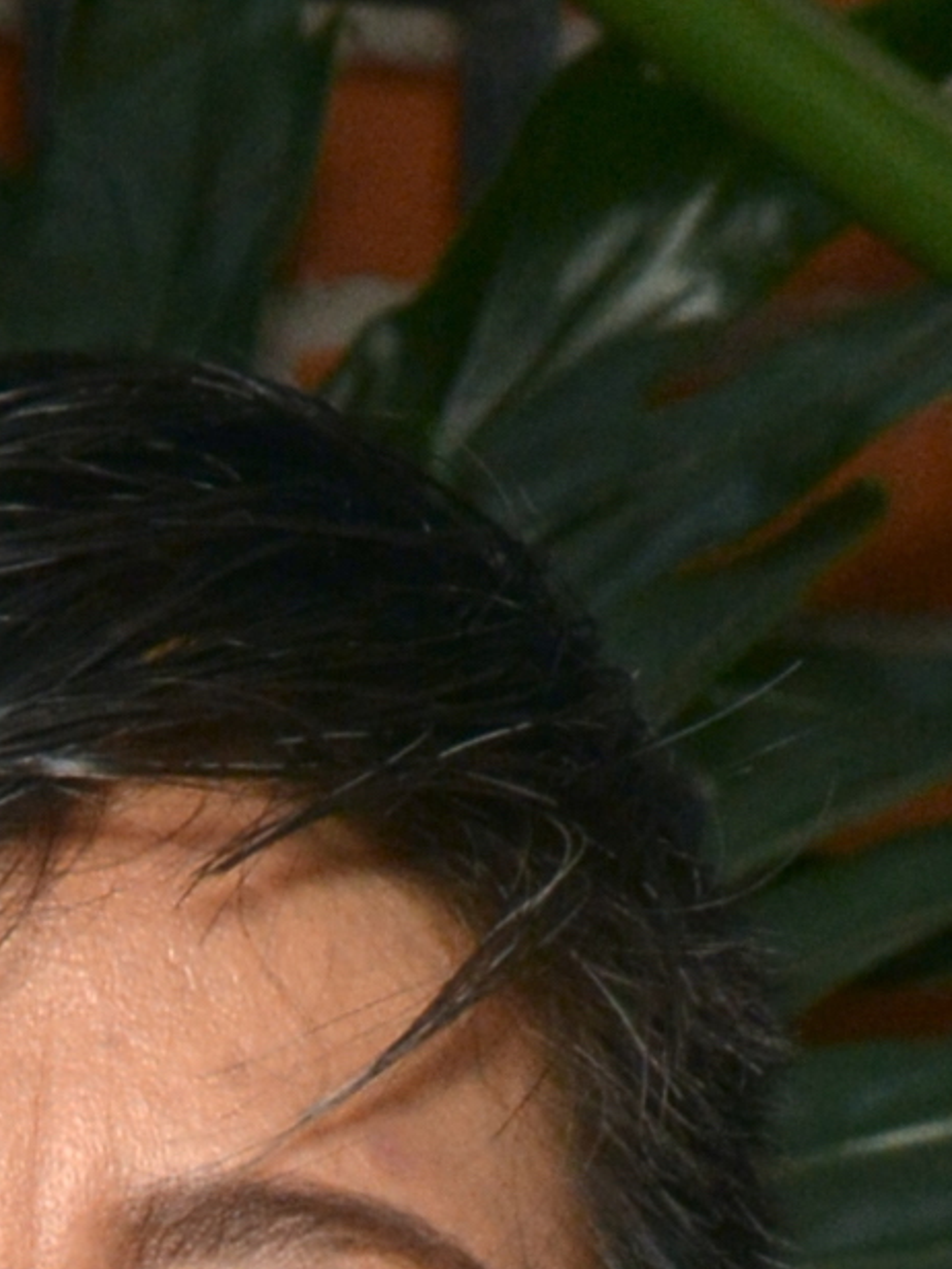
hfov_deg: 3.4
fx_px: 16208
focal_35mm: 442
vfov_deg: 4.4
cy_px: 3212
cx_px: -35
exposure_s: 1/100
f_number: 10
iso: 640
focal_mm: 42
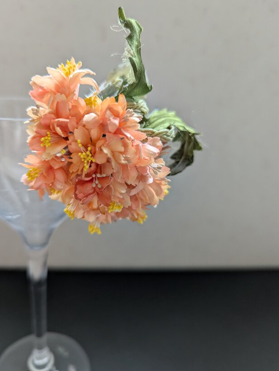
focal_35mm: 25
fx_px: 268
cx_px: 134
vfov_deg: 69.3
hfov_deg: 55.0
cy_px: 179
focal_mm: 6.81
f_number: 1.85
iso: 327
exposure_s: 1/61.3
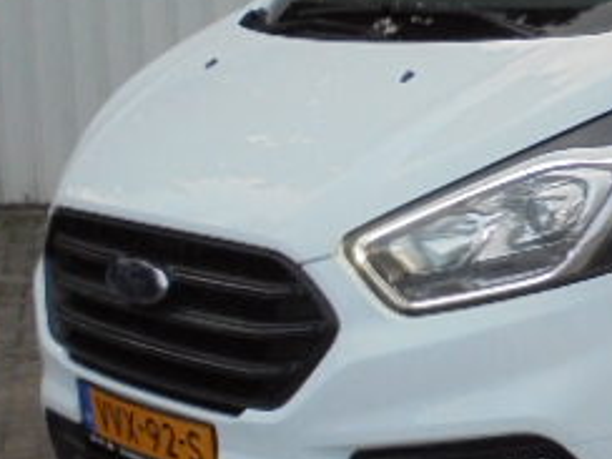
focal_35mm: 89
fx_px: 1573
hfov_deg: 20.6
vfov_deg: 16.6
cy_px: 163
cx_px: 727
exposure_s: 1/250
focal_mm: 6.1
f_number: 4
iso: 400
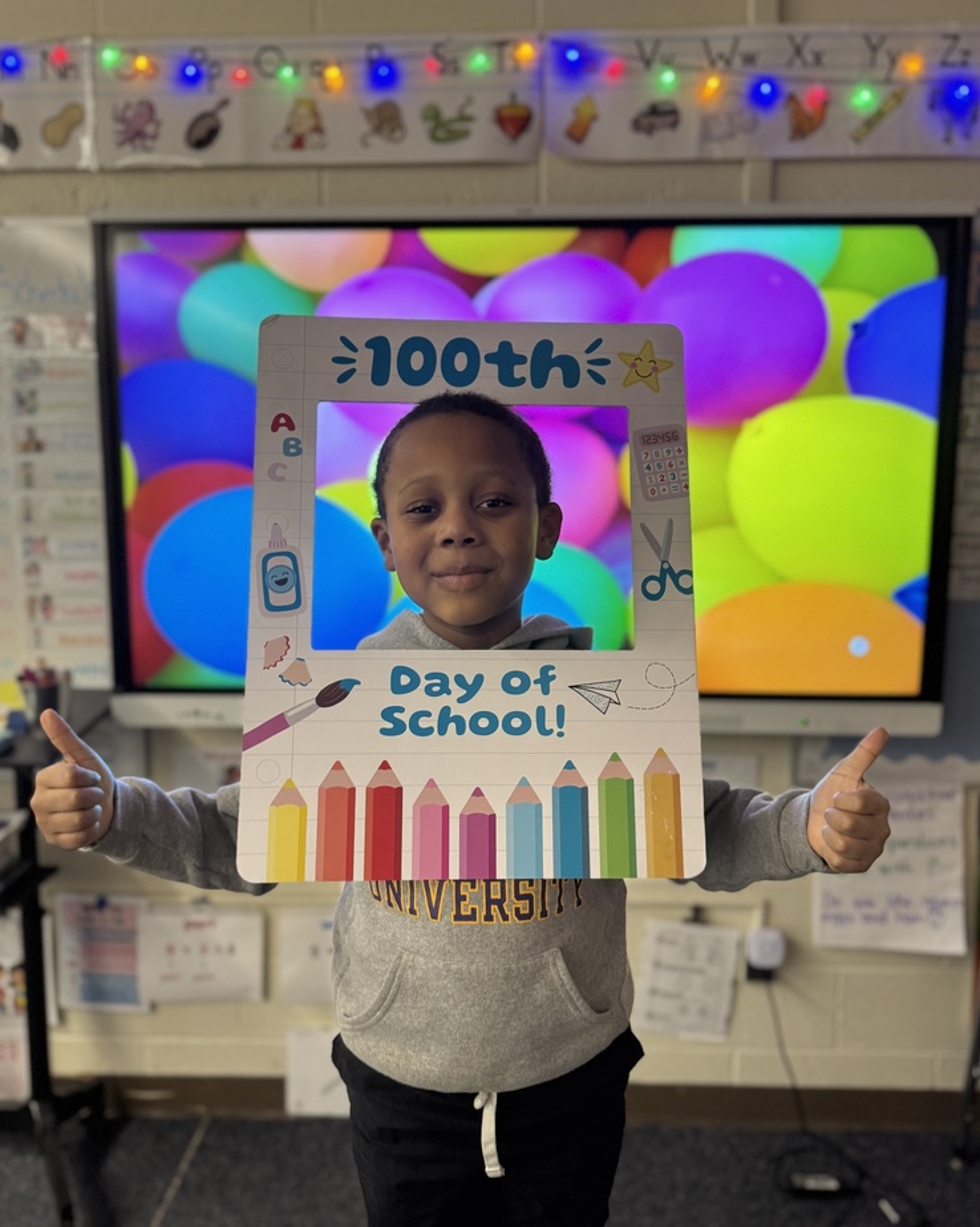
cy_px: 608
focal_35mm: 26
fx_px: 943
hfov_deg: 54.9
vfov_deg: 66.0
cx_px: 475
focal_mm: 6.76
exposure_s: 1/60
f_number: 1.78
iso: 250
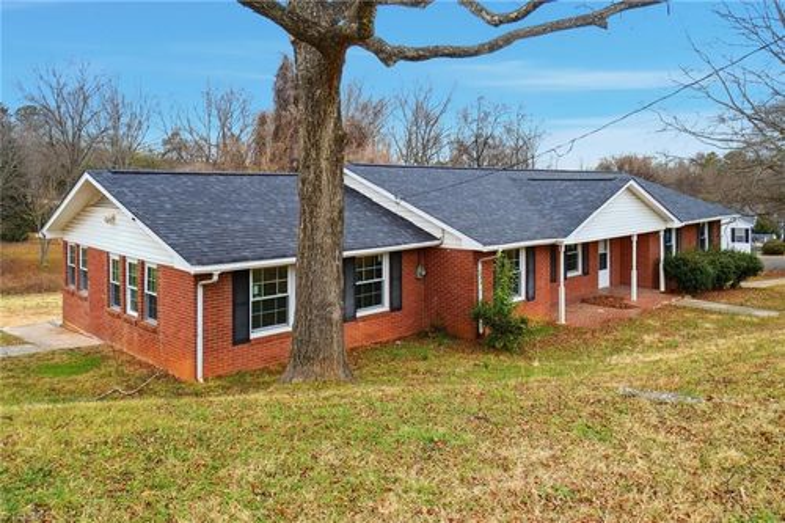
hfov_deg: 70.5
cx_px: 392
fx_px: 556
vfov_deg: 50.4
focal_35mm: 26
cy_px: 262
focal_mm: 17
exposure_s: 1/2500
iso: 100
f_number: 4
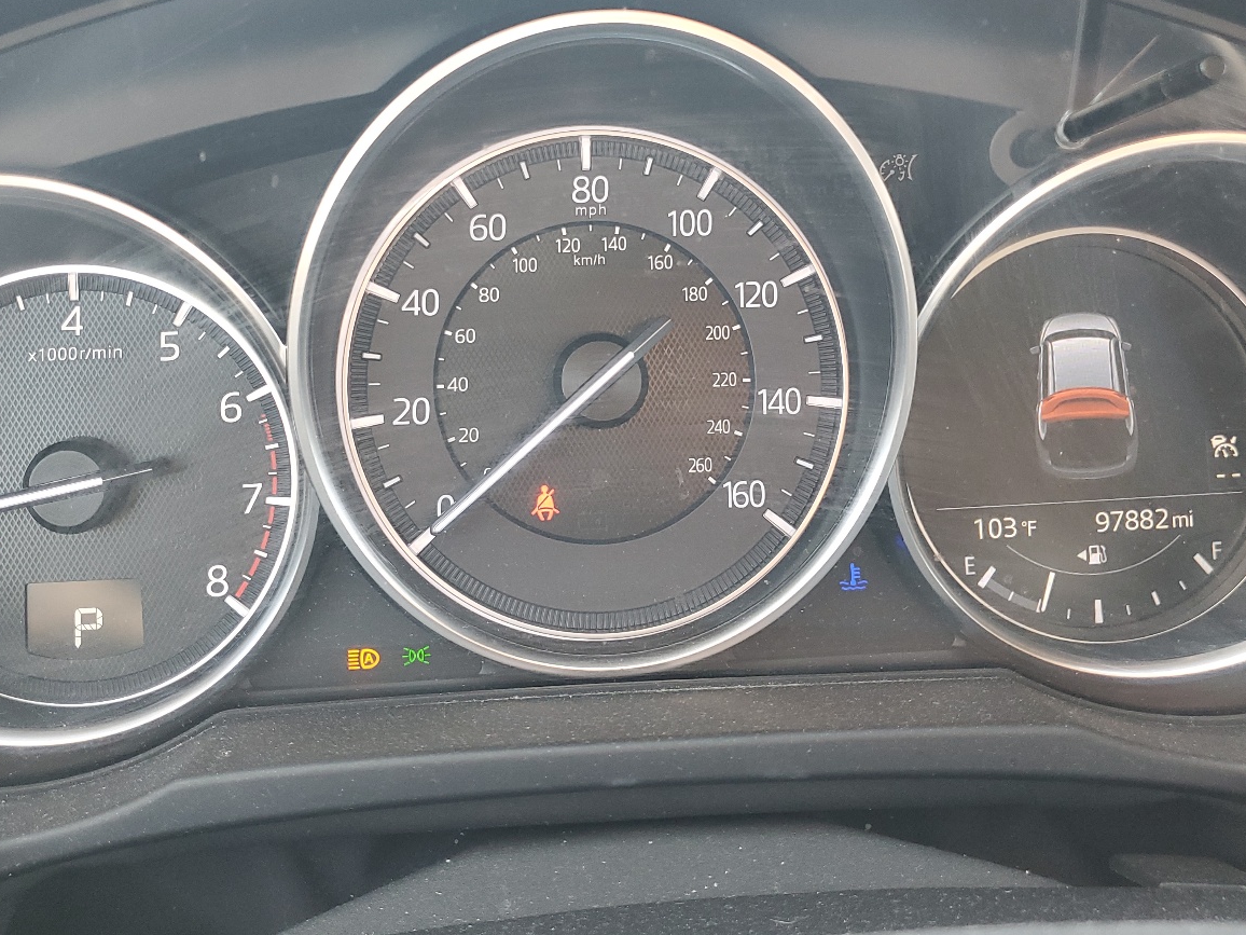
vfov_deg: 39.2
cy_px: 306
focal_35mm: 36
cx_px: 537
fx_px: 1296
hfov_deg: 51.2
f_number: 1.5
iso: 91
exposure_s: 1/100
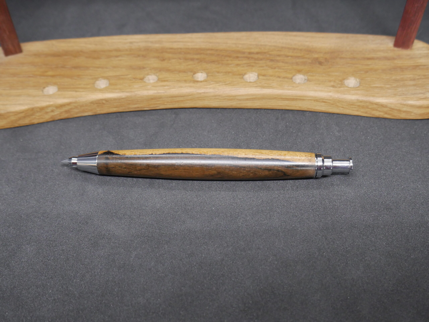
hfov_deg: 46.8
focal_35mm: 40
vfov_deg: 36.0
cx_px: 214
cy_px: 161
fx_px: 496
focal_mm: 20
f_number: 5
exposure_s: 1/60
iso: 1600
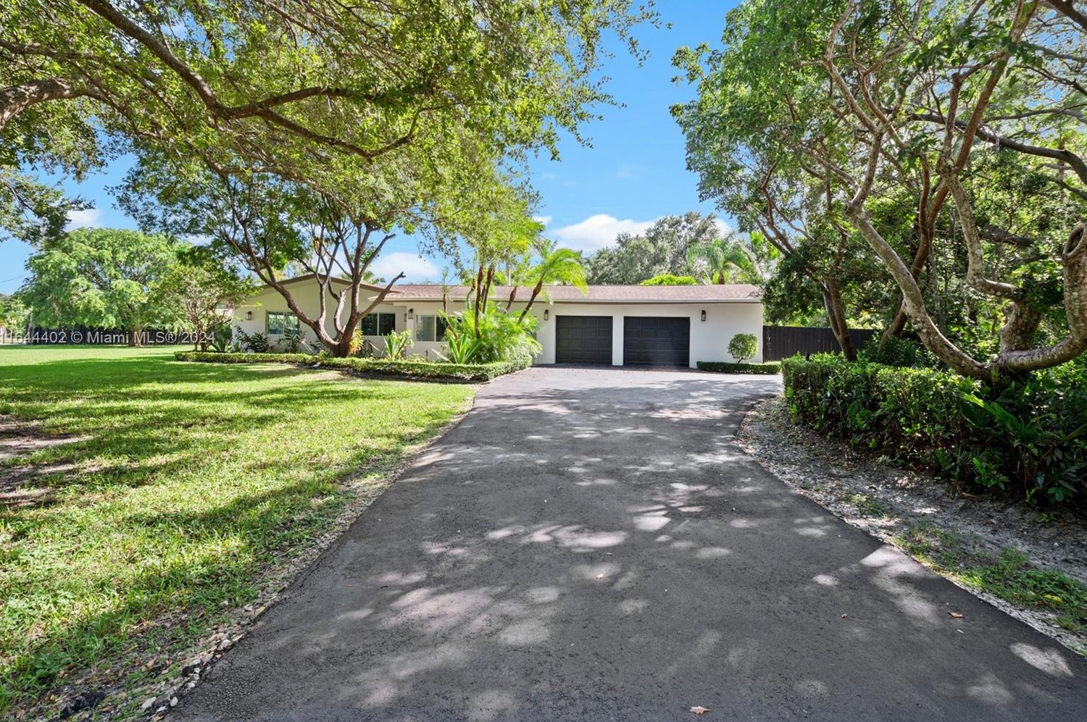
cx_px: 564
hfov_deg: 96.7
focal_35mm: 16
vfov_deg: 73.6
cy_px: 339
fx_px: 483
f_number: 8
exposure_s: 1/50
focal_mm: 15
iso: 200
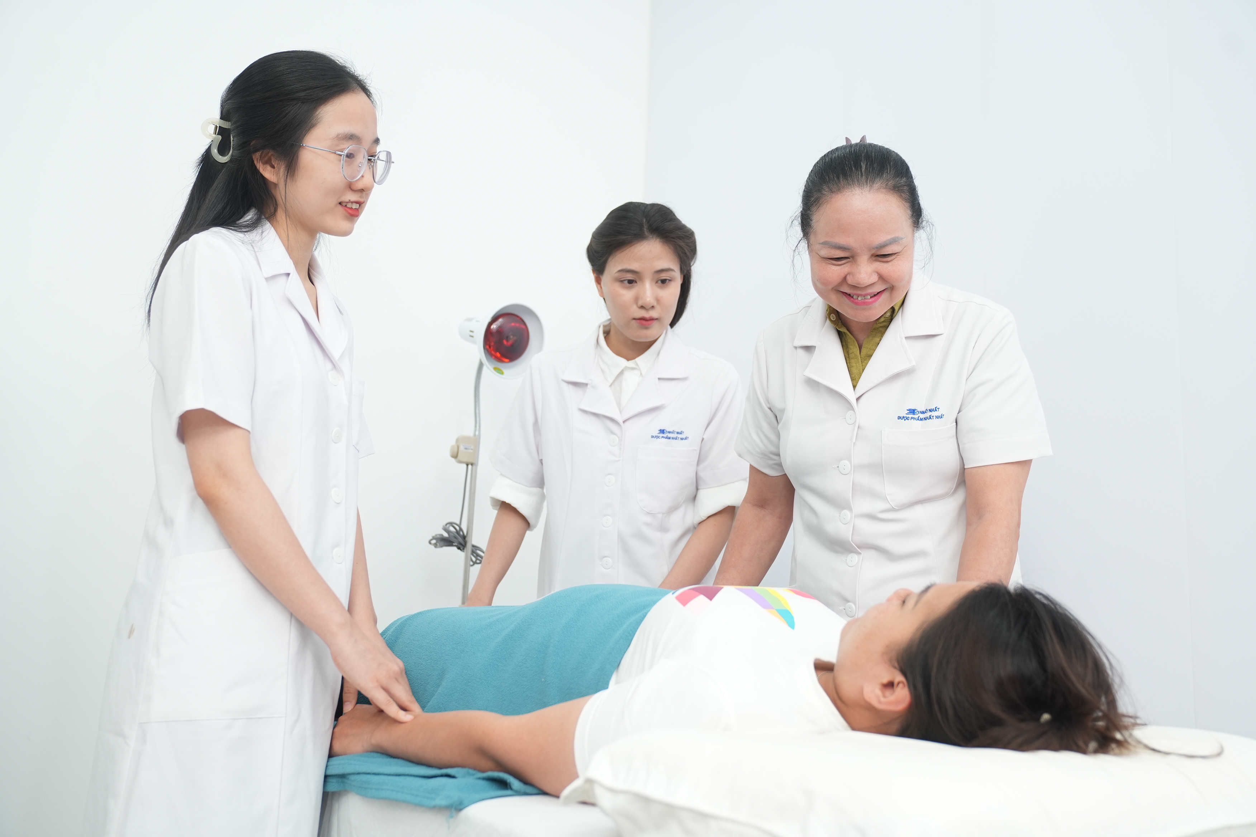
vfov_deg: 40.0
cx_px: 628
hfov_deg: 57.2
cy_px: 418
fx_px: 1151
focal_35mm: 33
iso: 500
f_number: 3.5
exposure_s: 1/100
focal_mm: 33
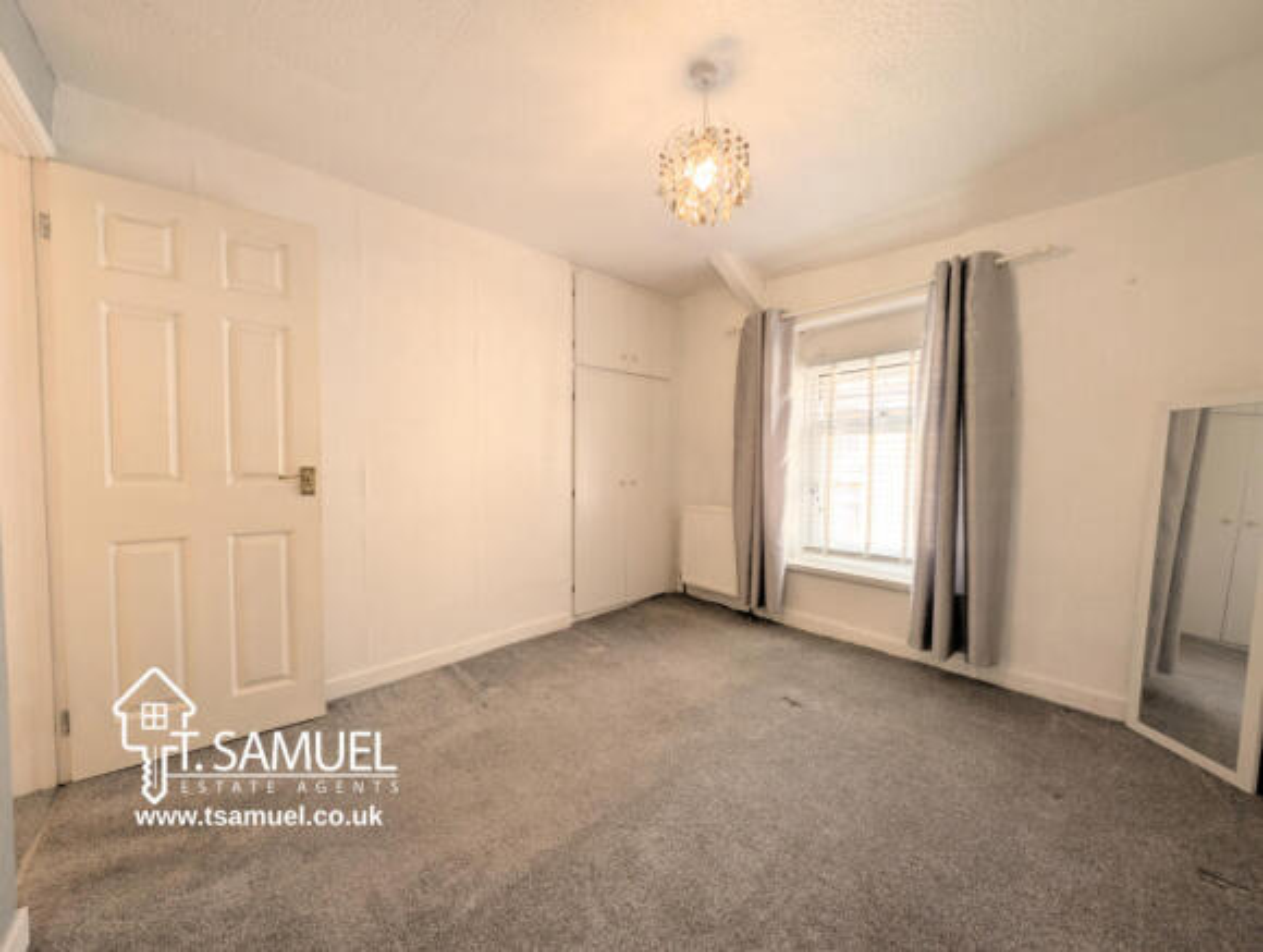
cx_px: 632
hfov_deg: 110.4
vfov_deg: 94.7
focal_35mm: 12
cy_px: 476
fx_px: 439
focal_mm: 2.23
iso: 39
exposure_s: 1/76.2
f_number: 1.95
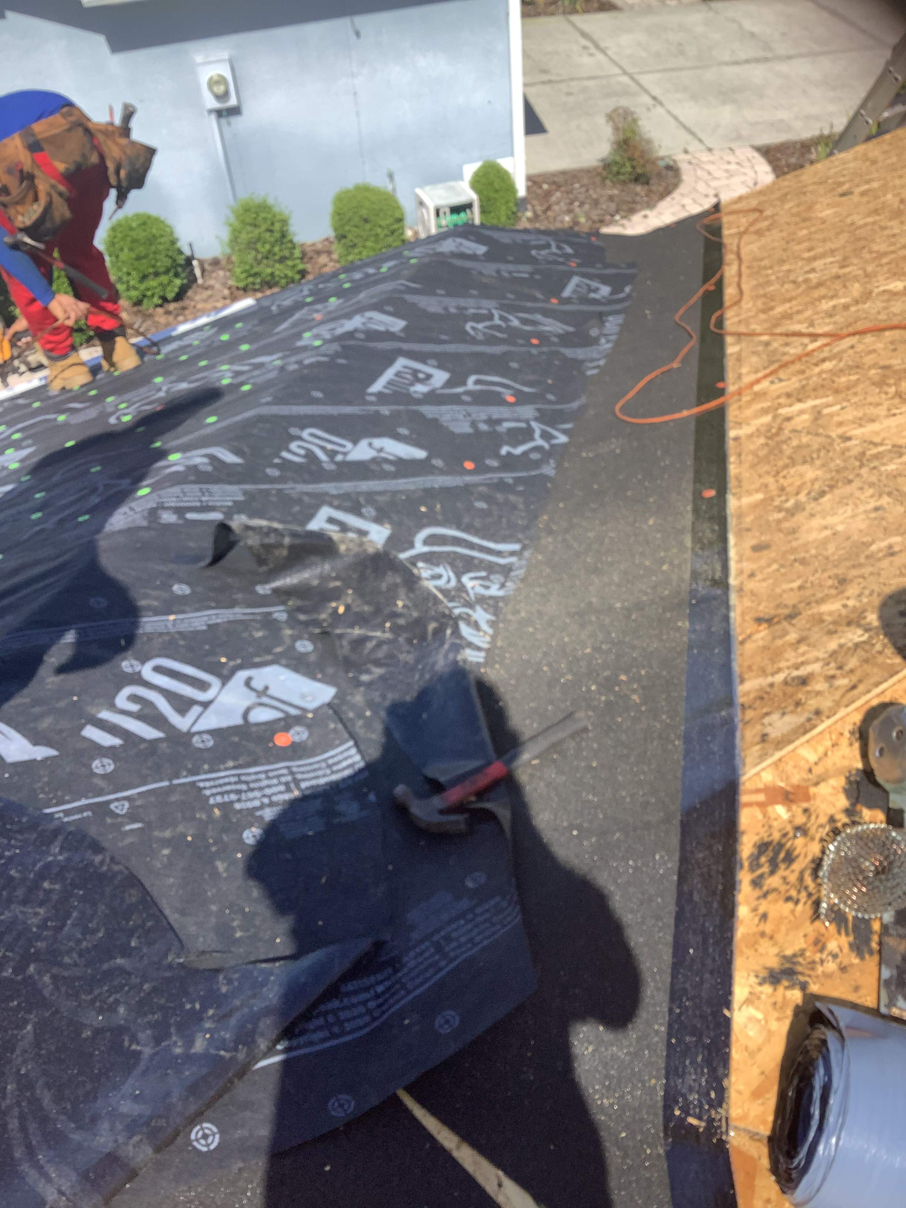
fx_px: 1082
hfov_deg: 45.4
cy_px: 604
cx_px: 453
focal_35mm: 31
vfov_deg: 58.4
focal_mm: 3.3
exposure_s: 1/981
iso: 25
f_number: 2.4
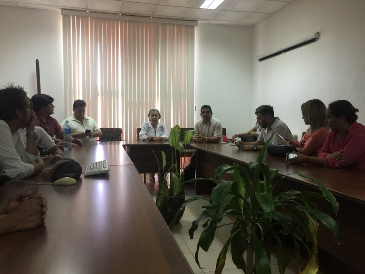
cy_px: 137
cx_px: 182
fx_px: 306
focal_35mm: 29
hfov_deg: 61.7
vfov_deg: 48.2
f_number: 2.2
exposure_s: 1/15
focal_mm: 4.15
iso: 64
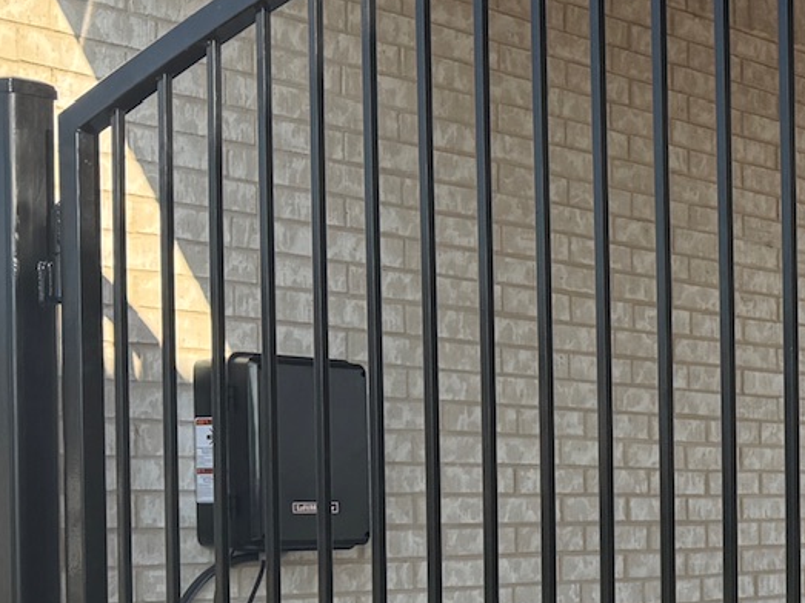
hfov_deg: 18.7
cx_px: 1173
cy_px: 583
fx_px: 2185
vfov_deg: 15.5
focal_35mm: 94
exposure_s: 1/1869
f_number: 1.78
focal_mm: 6.76
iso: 80
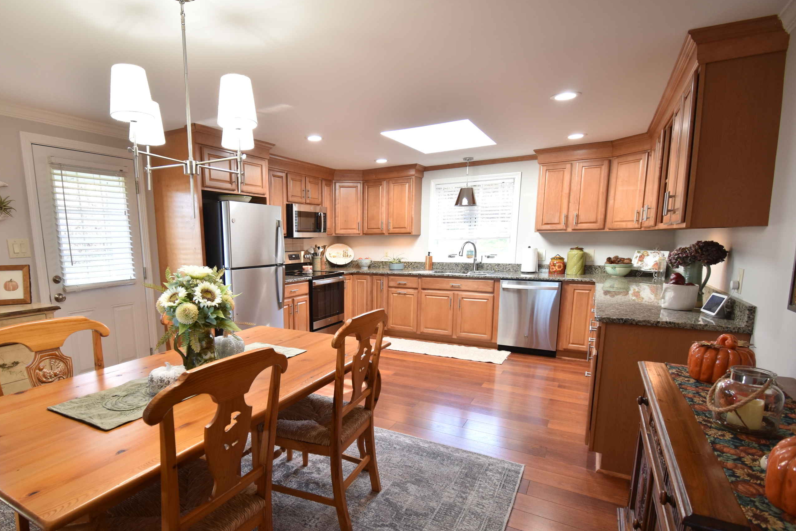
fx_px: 398
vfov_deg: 66.9
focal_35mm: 18
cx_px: 319
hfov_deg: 88.9
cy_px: 312
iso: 280
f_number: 4.5
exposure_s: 1/15
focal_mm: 10
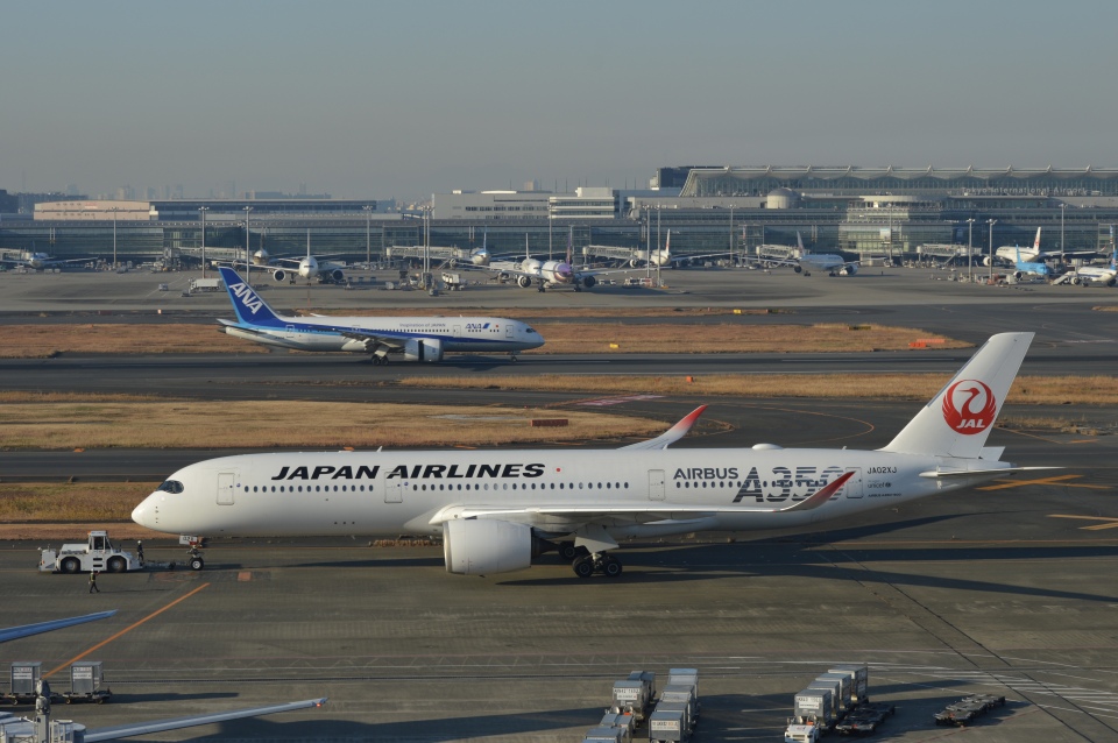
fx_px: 2885
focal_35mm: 93
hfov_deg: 21.9
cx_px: 559
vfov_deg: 14.7
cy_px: 372
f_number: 9
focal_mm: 62
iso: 100
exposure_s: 1/320
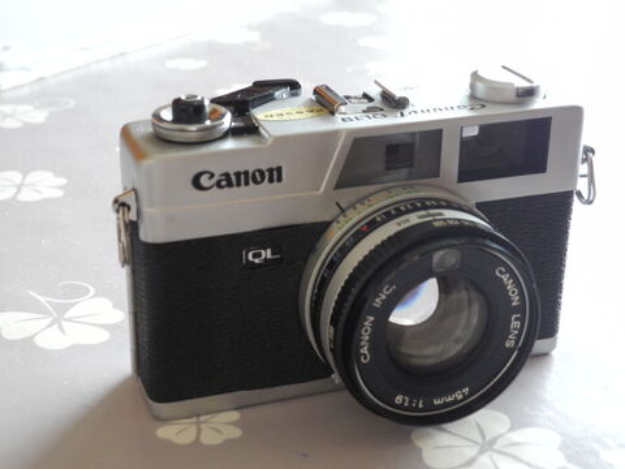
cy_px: 234
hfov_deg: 31.7
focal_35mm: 61
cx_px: 312
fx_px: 1101
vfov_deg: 24.0
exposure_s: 1/15.1
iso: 400
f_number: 3.5
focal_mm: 13
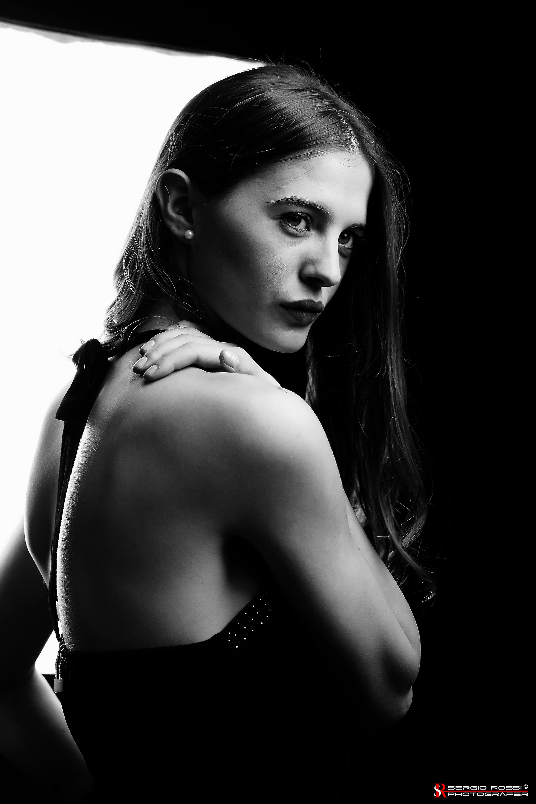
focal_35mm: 83
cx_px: 268
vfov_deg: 24.5
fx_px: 1854
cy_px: 402
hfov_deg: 16.5
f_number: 4
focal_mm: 55
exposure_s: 1/52
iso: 800
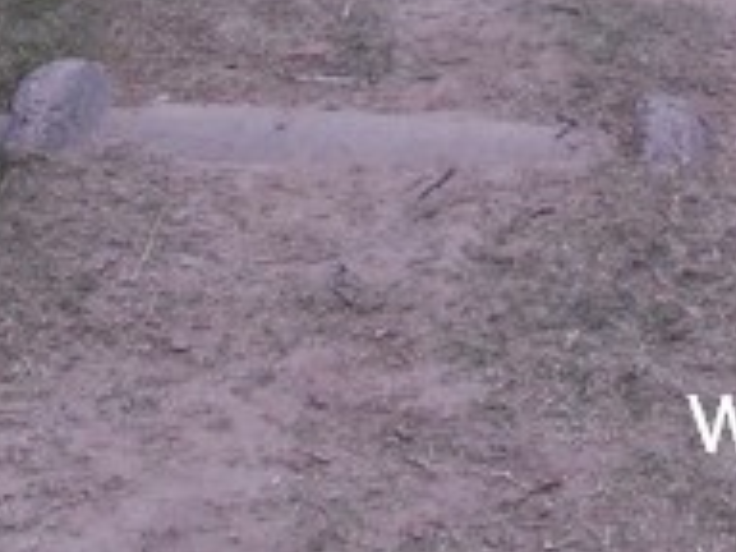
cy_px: -540
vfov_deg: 11.9
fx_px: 2381
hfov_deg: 17.5
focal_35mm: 112
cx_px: 567
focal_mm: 4
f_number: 2.7
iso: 80
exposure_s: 1/100
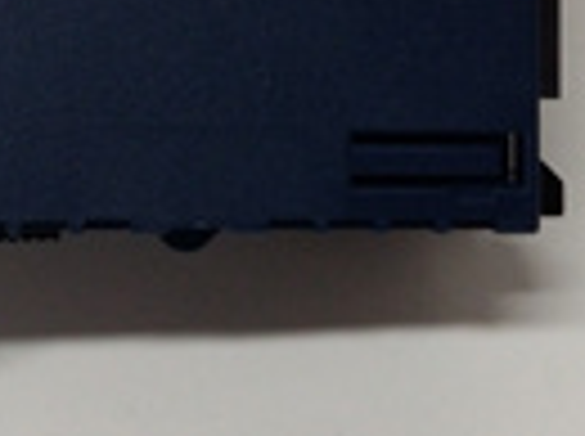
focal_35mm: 104
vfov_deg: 13.0
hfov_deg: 18.8
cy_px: -308
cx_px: 126
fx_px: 1754
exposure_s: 1/33
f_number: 2
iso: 238
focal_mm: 3.79
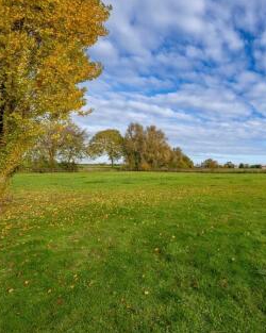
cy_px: 166
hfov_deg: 62.9
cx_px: 209
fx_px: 197
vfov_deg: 80.4
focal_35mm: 20
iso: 64
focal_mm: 14
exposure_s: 1/250
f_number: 6.3
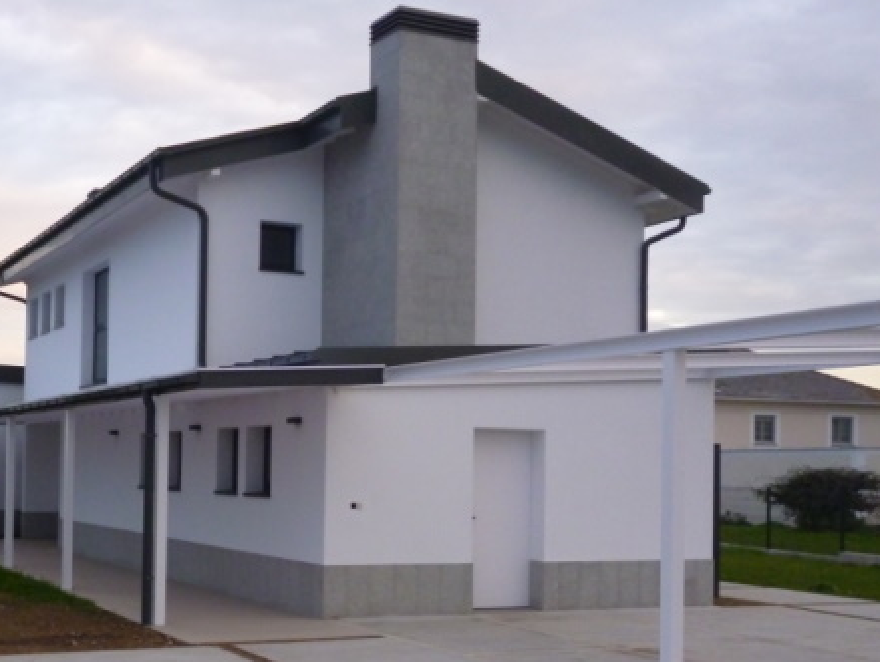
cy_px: 439
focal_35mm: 46
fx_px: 1170
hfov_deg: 40.5
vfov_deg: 31.3
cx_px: 269
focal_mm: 5.7
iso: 400
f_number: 3.3
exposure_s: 1/30
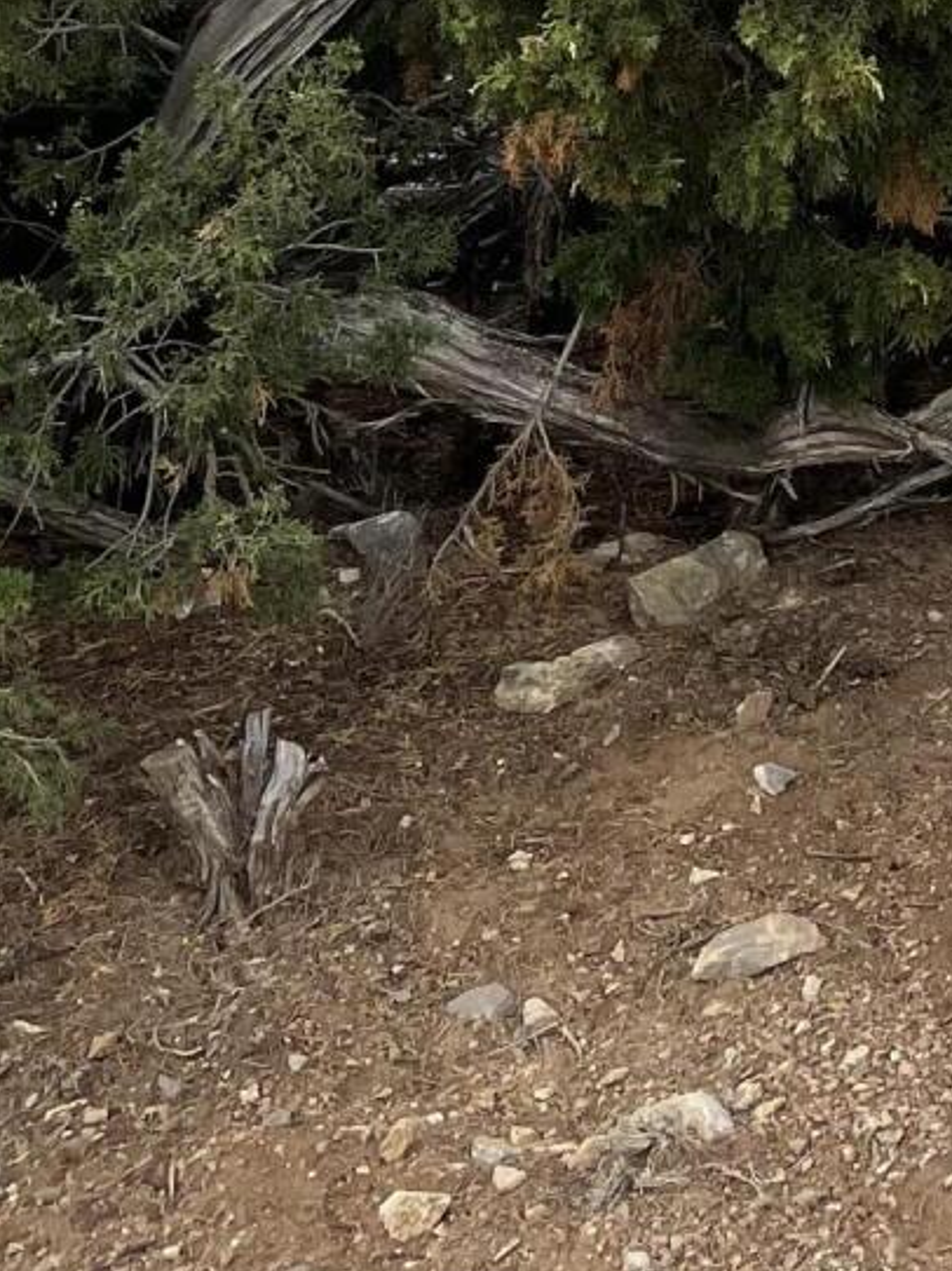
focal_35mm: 96
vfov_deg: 18.2
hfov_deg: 13.7
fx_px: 3523
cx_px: 1749
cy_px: -633
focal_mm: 4.2
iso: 32
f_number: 1.6
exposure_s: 1/2257
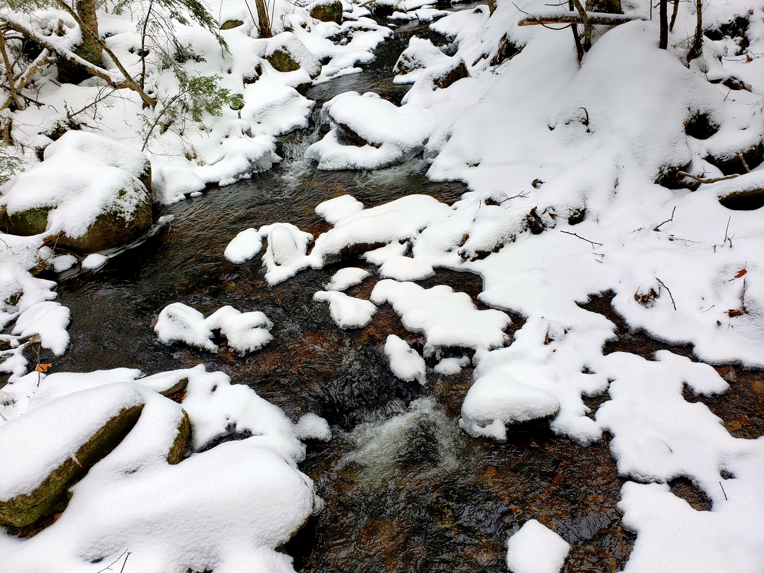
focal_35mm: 26
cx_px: 382
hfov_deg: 67.3
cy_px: 286
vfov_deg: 53.1
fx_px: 574
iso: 50
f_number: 2.4
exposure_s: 1/142
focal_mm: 4.3
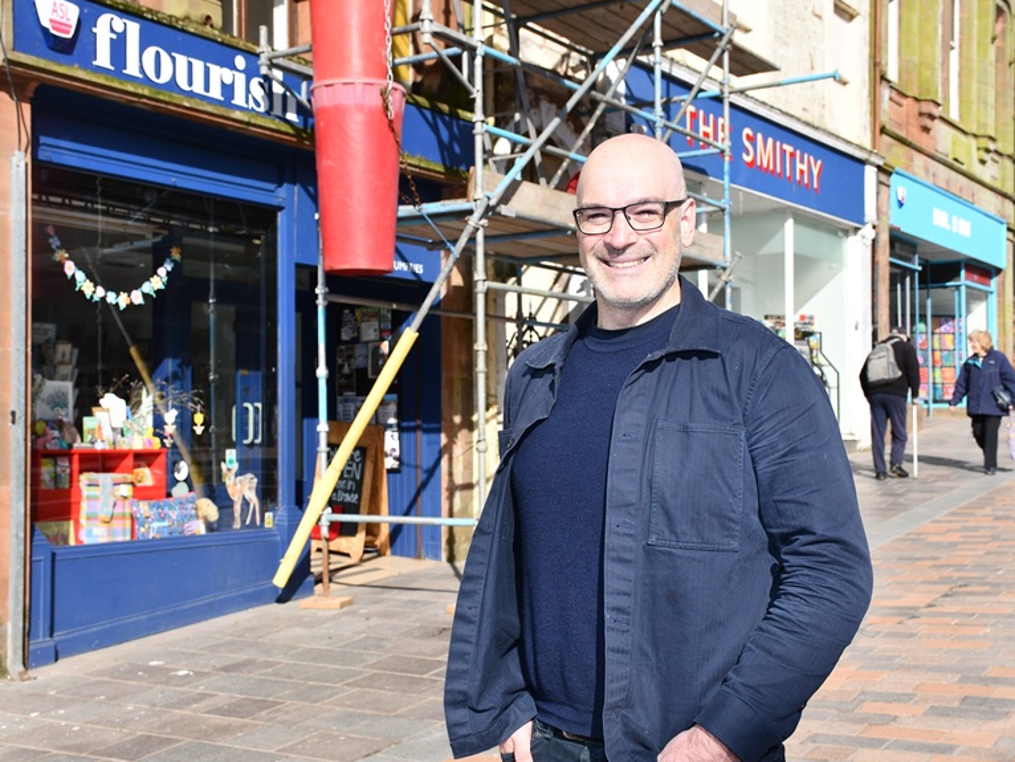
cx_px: 505
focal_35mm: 49
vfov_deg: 29.7
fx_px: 1437
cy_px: 382
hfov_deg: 38.9
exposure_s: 1/250
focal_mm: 30
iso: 100
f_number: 8
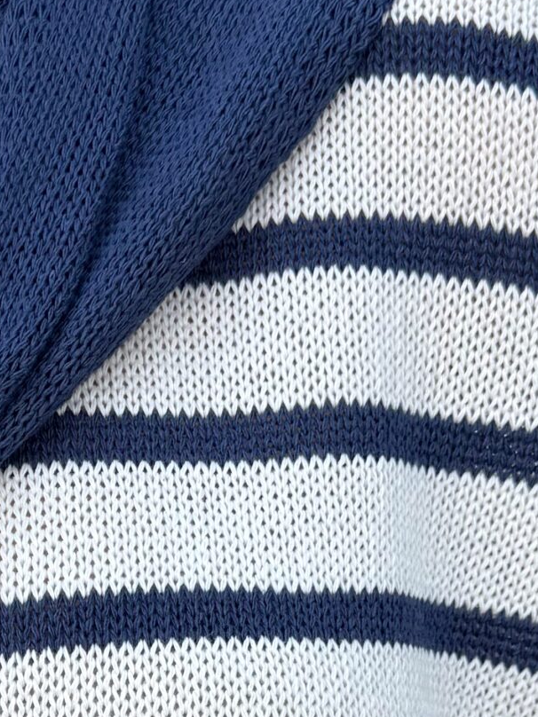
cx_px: 249
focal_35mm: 76
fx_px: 1575
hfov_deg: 19.4
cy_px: 885
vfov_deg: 23.3
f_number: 1.78
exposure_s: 1/695
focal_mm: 6.76
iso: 80
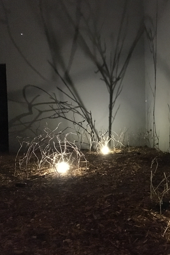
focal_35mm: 41
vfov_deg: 47.4
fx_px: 290
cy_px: 127
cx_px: 128
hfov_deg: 32.0
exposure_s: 1/15
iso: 2000
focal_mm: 4.15
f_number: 2.2
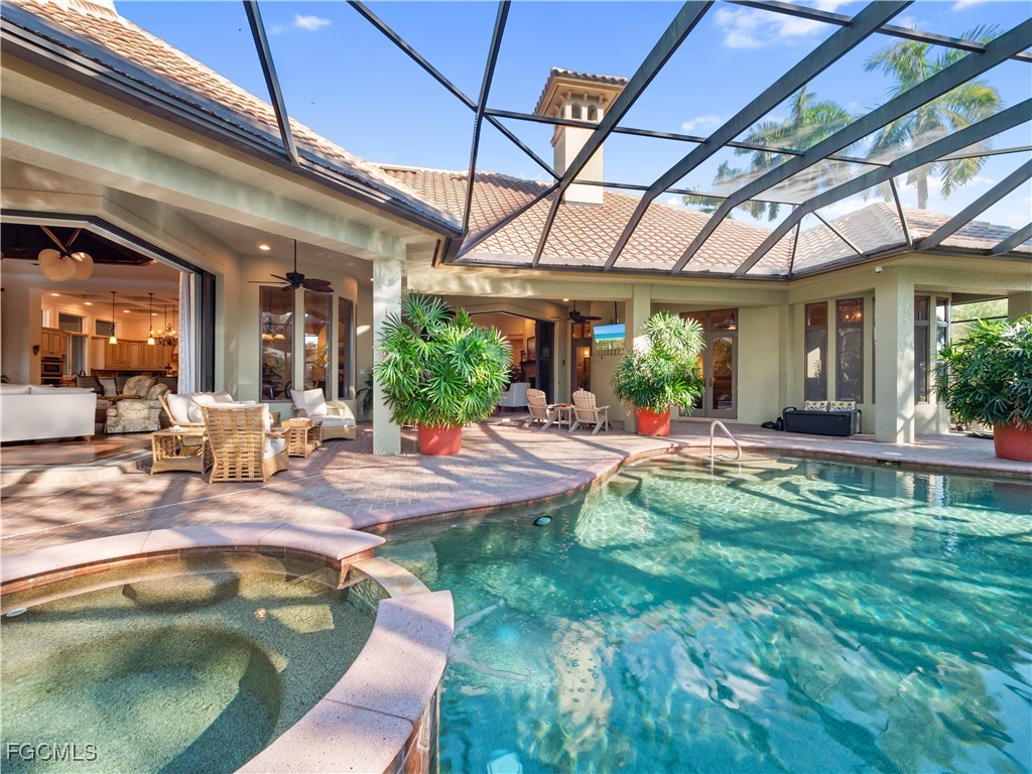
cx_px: 516
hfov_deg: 102.1
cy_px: 387
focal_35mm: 14
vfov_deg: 85.7
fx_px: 417
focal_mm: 7
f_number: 7.1
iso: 200
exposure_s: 1/13
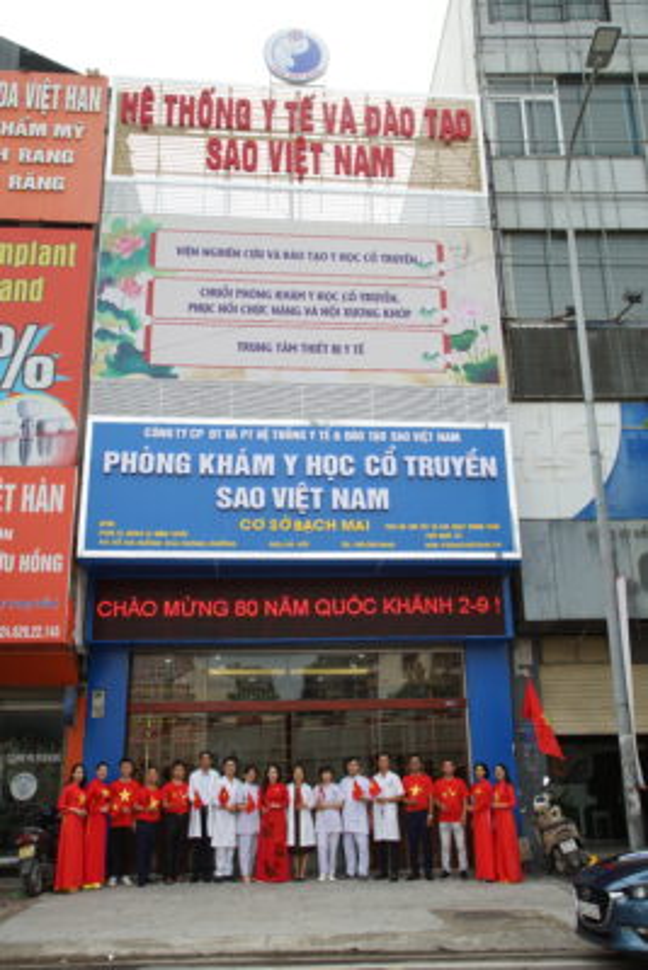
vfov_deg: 58.7
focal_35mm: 32
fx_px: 863
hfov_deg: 41.1
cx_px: 324
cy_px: 485
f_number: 10
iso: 500
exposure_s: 1/200
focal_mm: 32
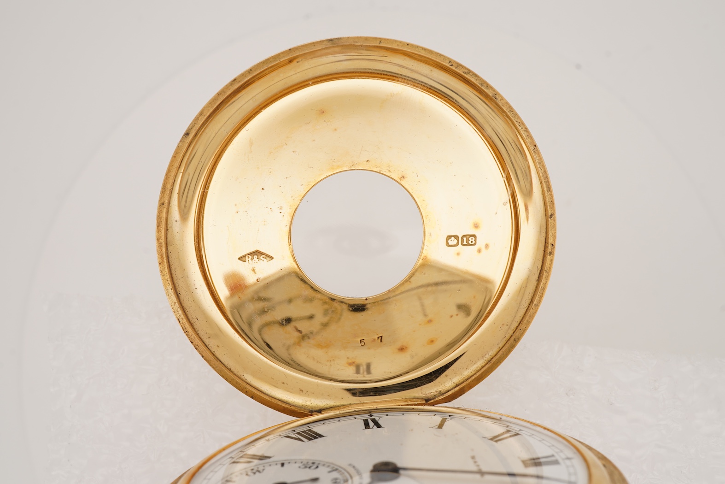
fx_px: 906
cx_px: 362
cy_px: 242
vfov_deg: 29.9
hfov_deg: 43.6
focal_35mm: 45
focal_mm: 30
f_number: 22
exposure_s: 1/160
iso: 160
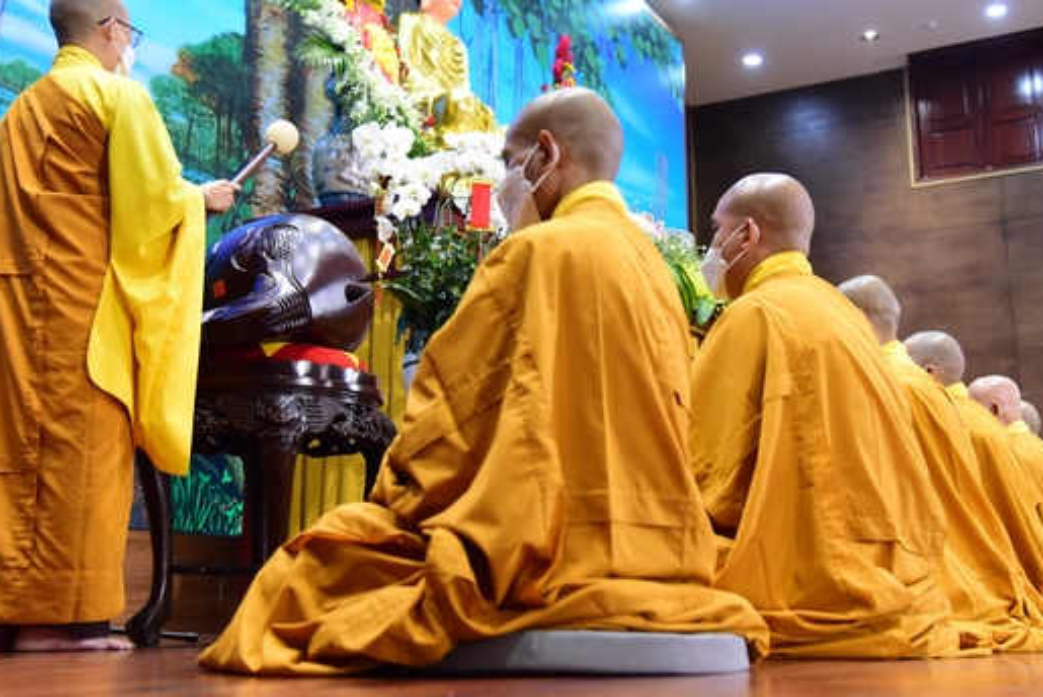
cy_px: 261
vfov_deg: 28.0
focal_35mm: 48
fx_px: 1391
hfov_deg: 41.1
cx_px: 533
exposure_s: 1/200
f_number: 4
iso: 4000
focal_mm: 38
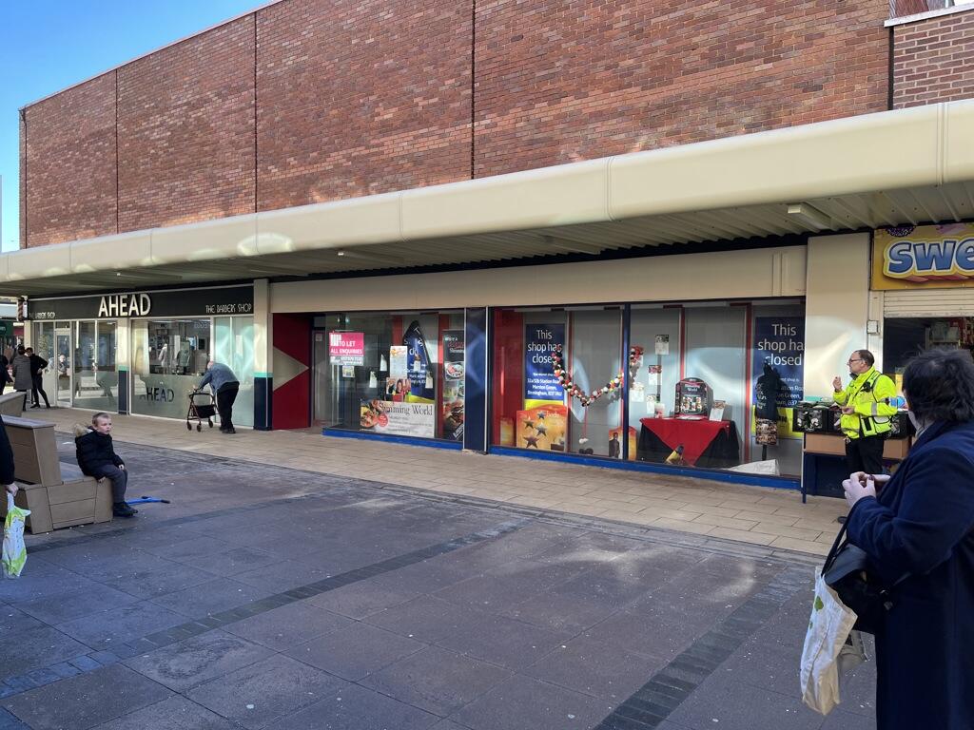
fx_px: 732
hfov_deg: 67.3
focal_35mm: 26
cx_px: 487
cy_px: 365
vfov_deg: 53.1
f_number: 1.6
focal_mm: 5.1
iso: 50
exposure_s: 1/344
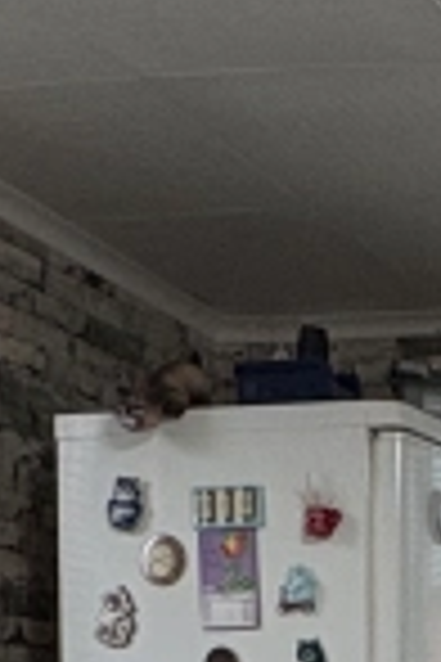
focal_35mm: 107
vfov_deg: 16.8
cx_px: 770
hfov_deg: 11.9
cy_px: 1067
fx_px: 1966
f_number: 2.2
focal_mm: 2.22
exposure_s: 1/61
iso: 250
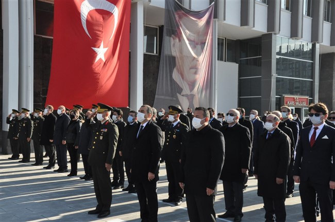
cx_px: 168
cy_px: 111
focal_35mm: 42
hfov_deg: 46.4
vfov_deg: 31.8
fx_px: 390
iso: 1250
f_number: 14
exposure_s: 1/200
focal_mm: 28
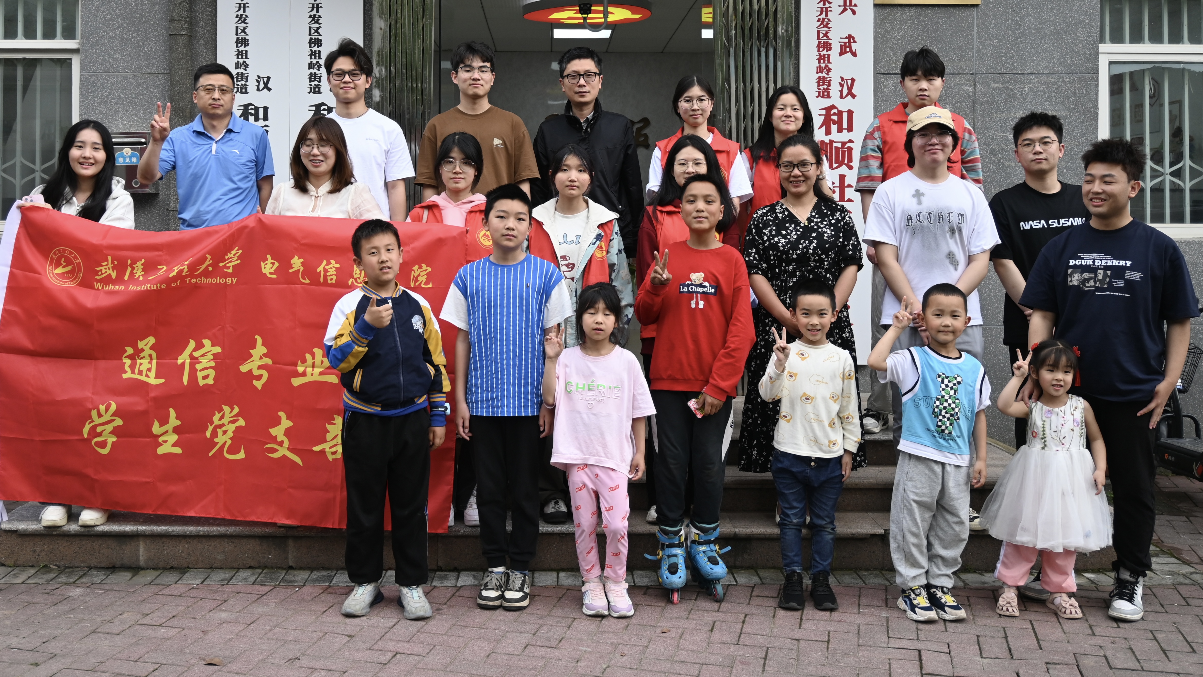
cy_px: 276
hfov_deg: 58.7
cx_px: 592
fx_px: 1070
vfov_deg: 35.0
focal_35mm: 34
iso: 250
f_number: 4
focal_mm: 21
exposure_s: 1/250
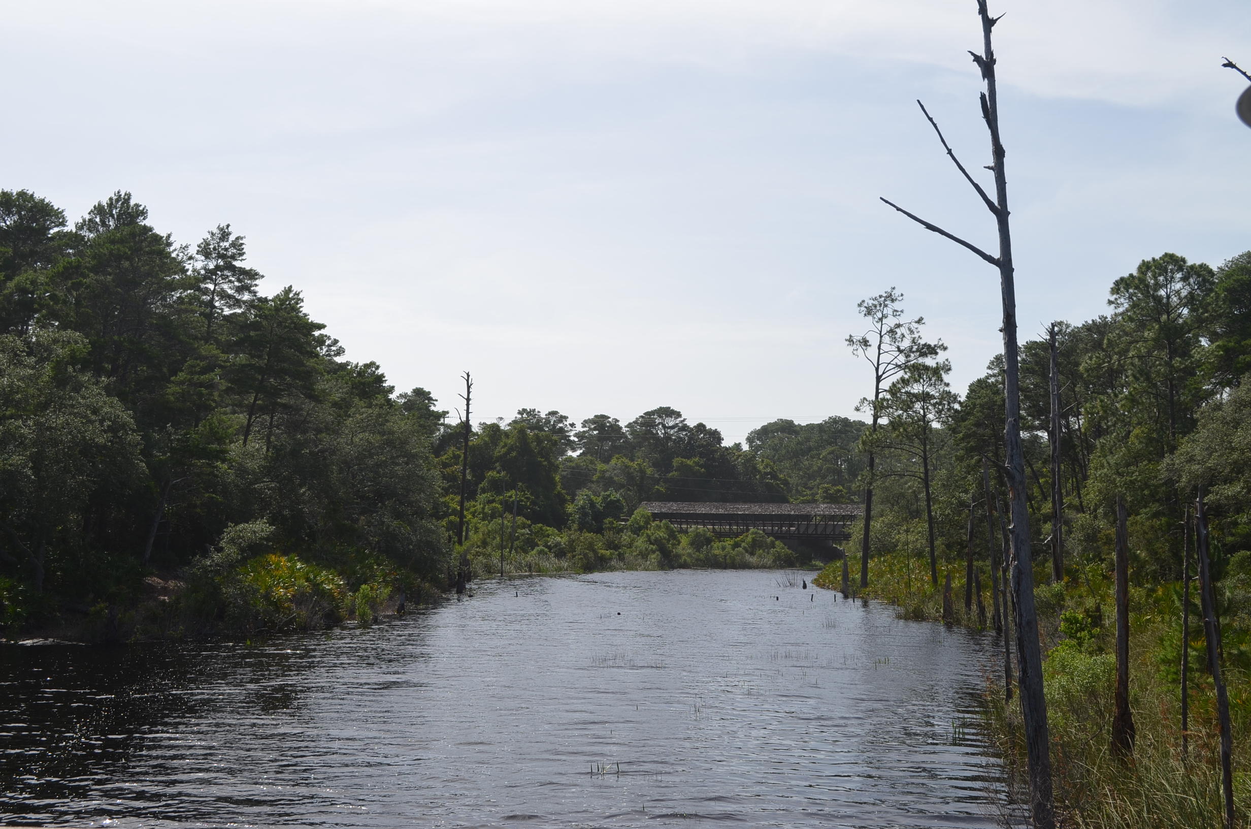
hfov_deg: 49.6
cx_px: 626
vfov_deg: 34.1
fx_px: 1352
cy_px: 414
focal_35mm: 39
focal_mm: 26
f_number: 9
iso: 100
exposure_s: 1/320
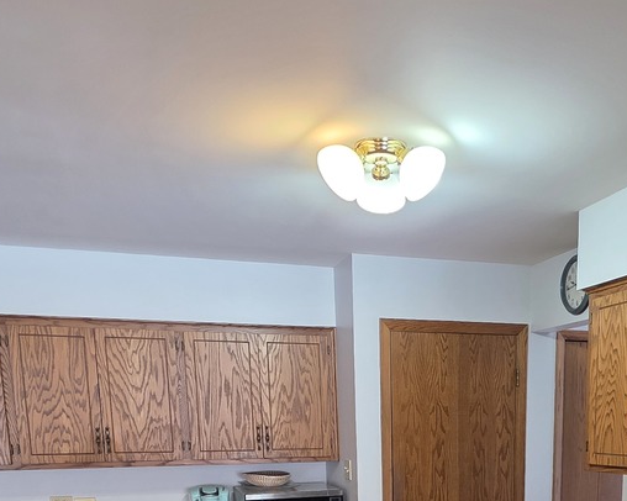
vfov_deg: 34.7
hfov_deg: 49.5
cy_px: 566
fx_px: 668
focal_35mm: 36
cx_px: 416
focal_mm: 2.2
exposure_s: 1/120
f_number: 1.9
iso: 200
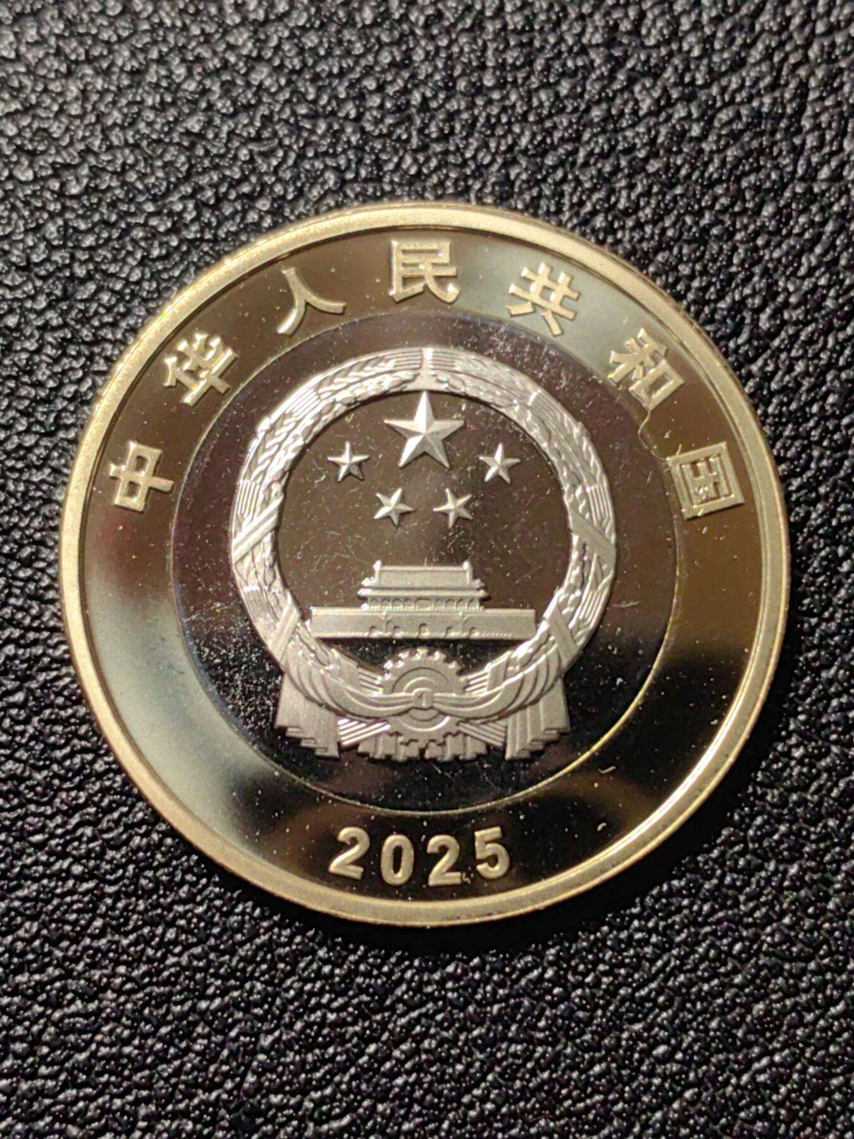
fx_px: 2533
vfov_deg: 25.3
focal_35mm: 77
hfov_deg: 19.1
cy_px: 570
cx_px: 427
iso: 50
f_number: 2
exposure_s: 1/133
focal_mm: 5.75
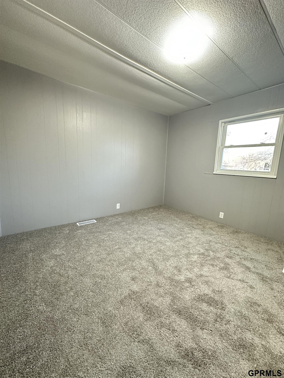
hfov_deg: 85.7
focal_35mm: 14
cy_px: 189
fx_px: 153
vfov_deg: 102.1
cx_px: 142
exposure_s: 1/60
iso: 800
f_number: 2.2
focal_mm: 2.22
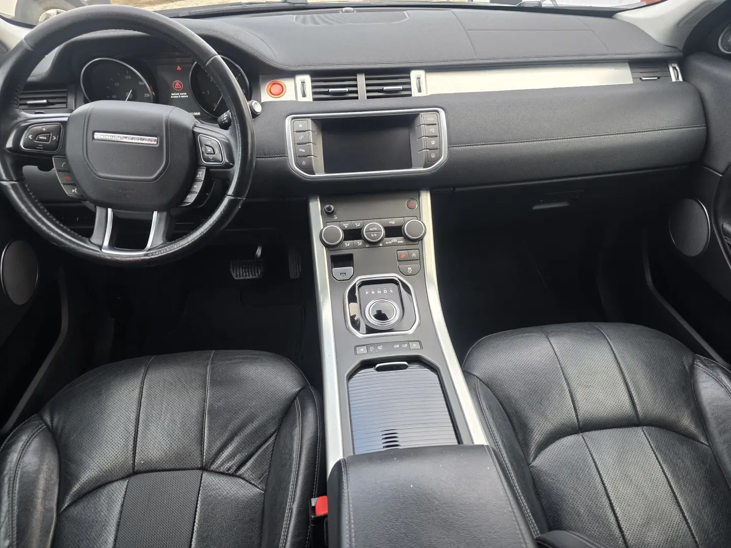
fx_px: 486
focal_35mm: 23
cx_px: 366
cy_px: 274
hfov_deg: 73.9
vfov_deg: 58.9
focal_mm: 6.3
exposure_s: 1/100
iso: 200
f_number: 1.7
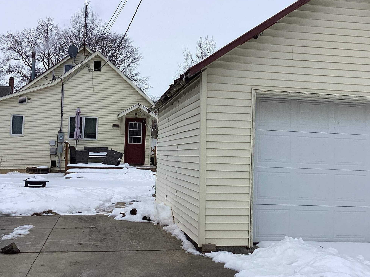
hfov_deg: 38.8
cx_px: 209
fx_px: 524
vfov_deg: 29.6
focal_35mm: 49
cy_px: 120
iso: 25
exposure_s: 1/1456
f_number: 2.4
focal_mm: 3.3
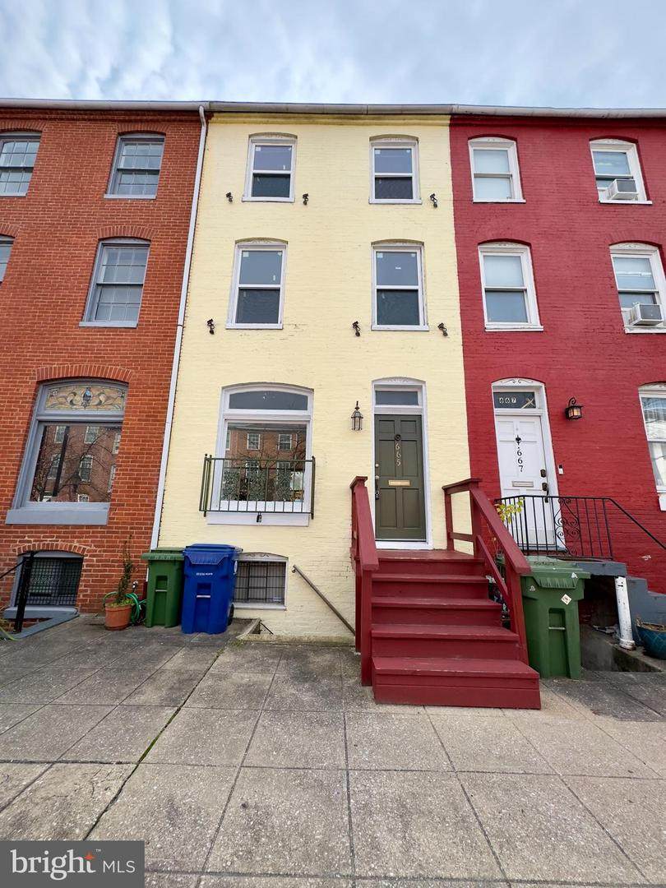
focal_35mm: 14
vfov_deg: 102.1
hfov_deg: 85.7
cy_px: 444
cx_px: 333
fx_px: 359
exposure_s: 1/932
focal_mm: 2.22
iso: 40
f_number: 2.2
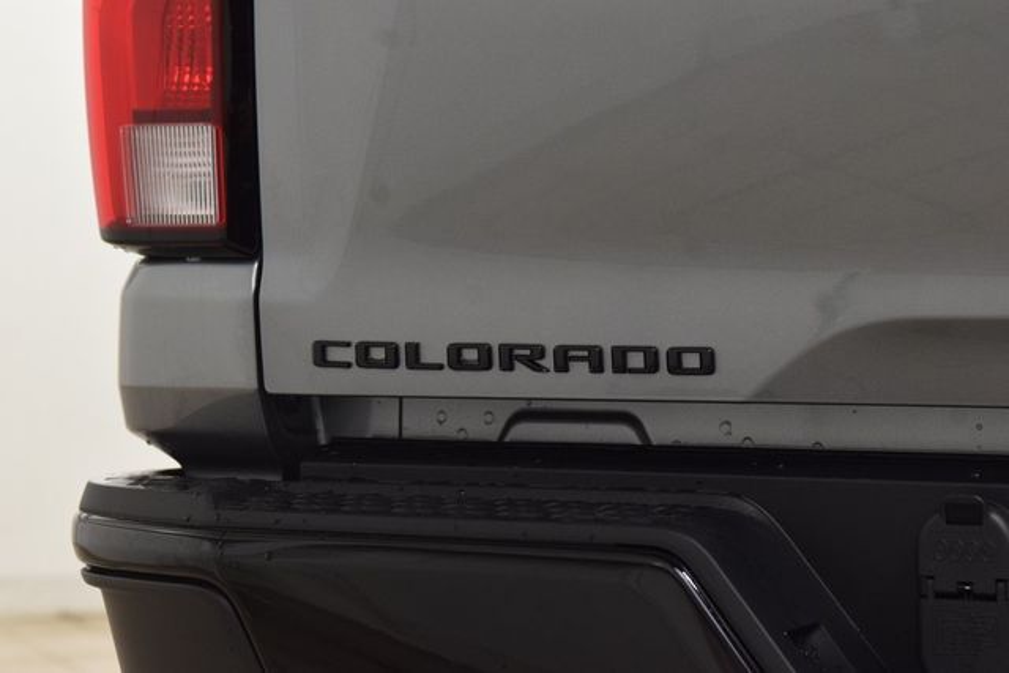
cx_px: 504
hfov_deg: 19.5
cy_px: 336
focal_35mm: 105
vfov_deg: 13.0
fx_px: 2943
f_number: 7.1
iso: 1600
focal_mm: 70
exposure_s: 1/30
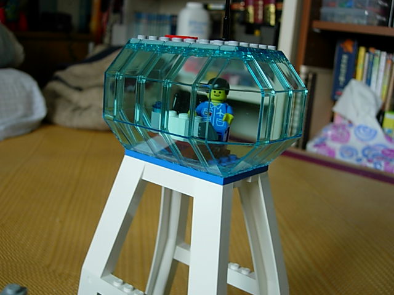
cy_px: 148
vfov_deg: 37.7
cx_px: 197
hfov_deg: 49.0
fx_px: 433
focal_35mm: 38
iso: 79
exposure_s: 1/14.6
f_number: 2.8
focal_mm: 7.8
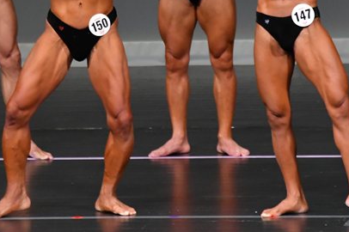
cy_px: 36
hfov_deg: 2.9
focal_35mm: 716
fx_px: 6935
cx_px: 164
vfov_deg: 1.9
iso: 4000
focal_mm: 250
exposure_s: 1/400
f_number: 5.6
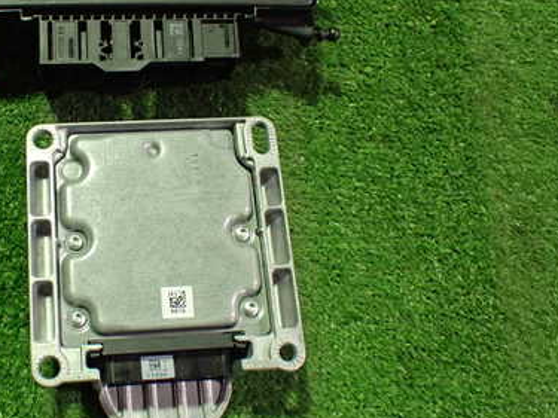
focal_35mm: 48
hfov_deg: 38.7
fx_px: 773
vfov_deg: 30.2
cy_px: 167
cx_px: 144
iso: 800
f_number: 2.3
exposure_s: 1/50
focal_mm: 5.4
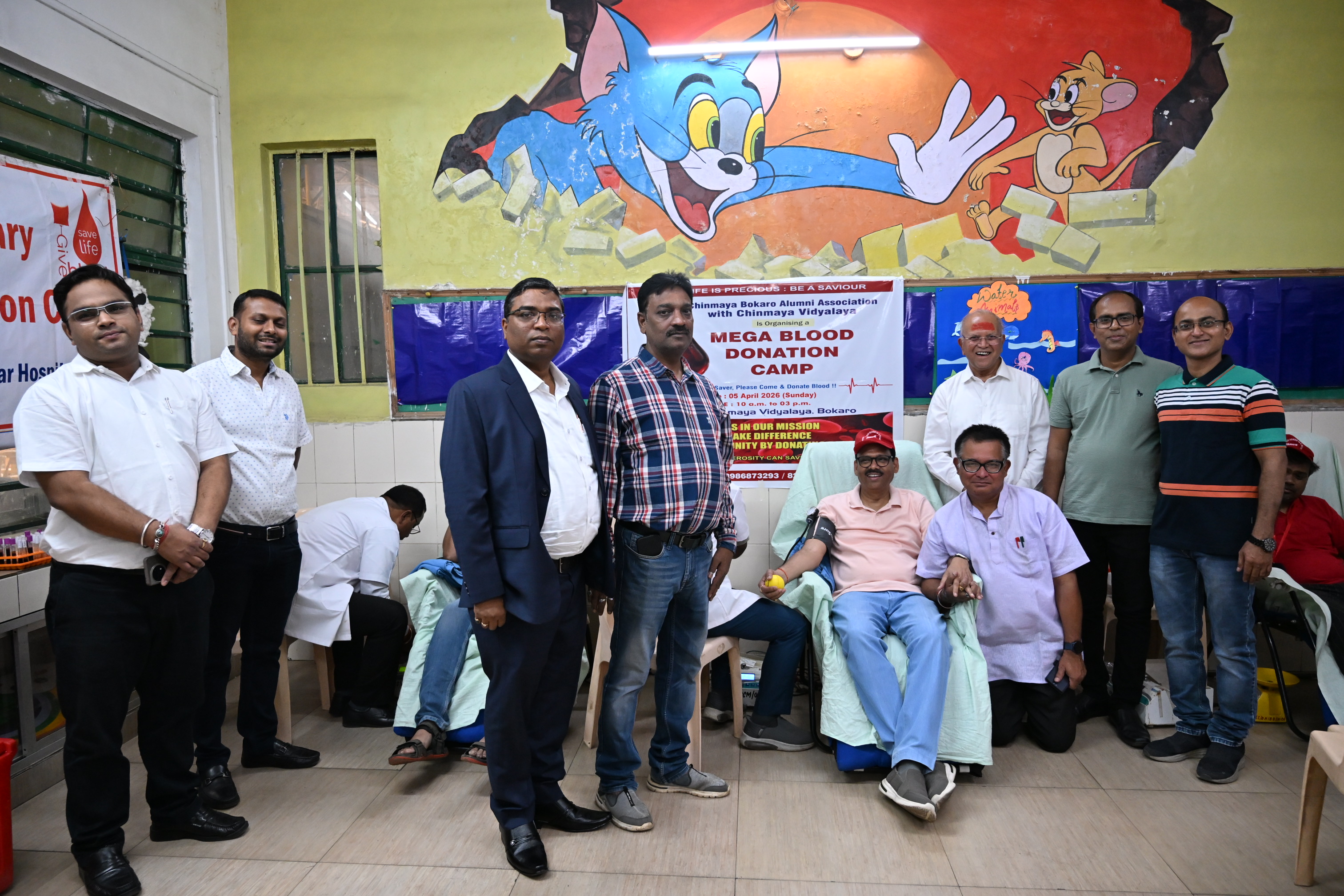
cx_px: 672
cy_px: 448
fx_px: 896
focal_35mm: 24
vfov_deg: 53.1
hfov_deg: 73.7
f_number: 4
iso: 3200
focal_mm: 24
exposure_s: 1/125
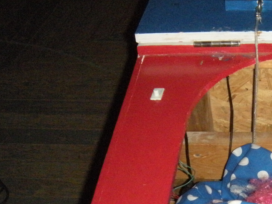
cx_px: 302
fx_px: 691
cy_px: 167
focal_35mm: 88
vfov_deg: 16.6
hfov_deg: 21.1
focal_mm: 5.9
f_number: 3.8
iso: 561
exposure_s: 1/60
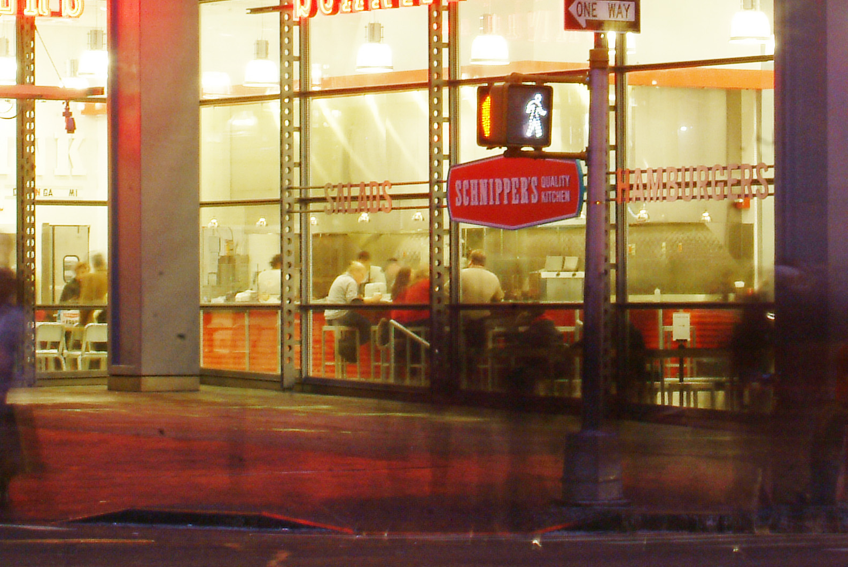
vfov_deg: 7.7
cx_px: 612
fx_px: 4174
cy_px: -5
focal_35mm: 177
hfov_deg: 11.6
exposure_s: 4
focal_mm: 44
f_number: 22
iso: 200
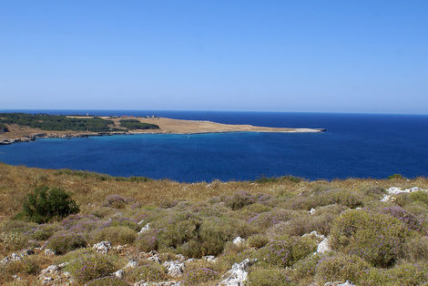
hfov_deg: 42.7
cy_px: 162
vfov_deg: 29.3
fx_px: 547
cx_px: 207
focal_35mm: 46
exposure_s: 1/320
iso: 100
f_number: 10
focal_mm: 24
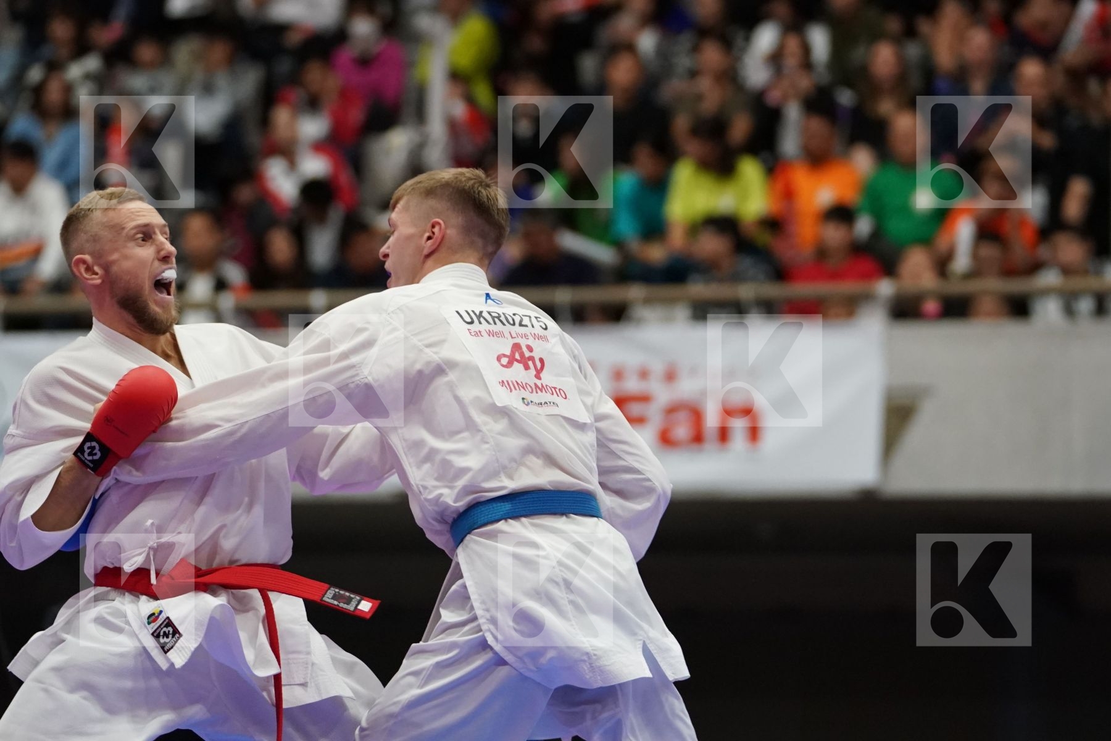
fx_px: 6203
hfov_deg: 10.2
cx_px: 556
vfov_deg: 6.8
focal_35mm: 201
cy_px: 370
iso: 3200
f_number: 2.8
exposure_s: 1/1000
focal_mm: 134
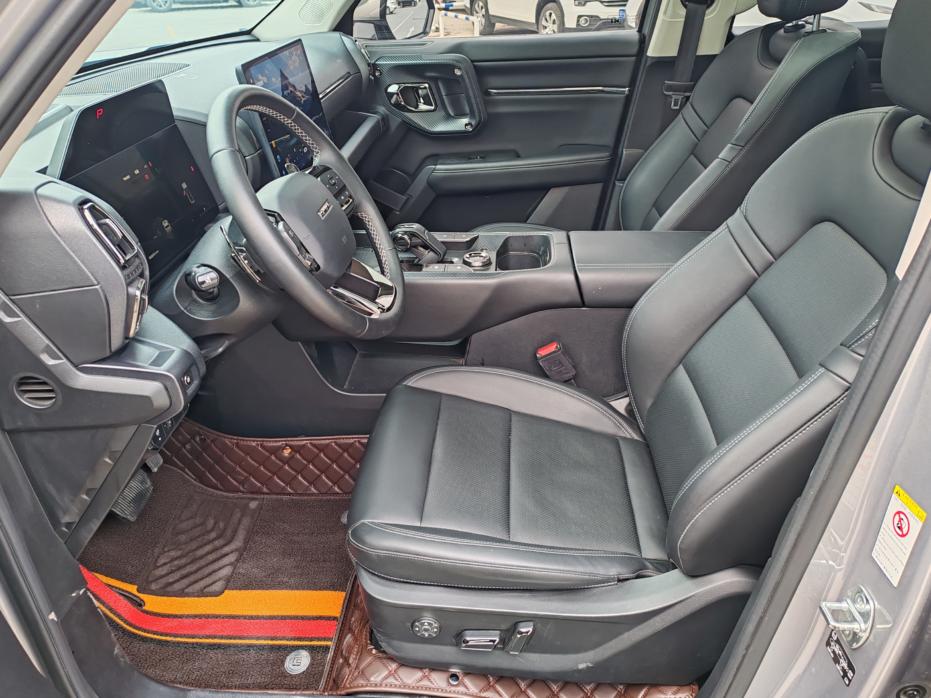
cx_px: 466
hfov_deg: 65.3
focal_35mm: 27
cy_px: 349
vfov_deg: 51.4
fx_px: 726
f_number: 1.9
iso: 800
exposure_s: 1/50
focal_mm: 6.12
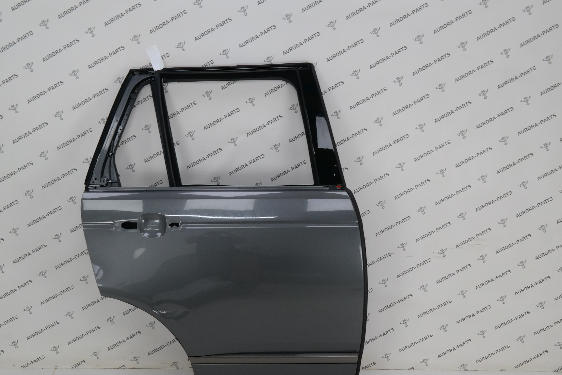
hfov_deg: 47.3
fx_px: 640
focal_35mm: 41
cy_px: 222
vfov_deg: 32.6
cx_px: 241
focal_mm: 20
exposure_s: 1/40
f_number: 7.1
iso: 200
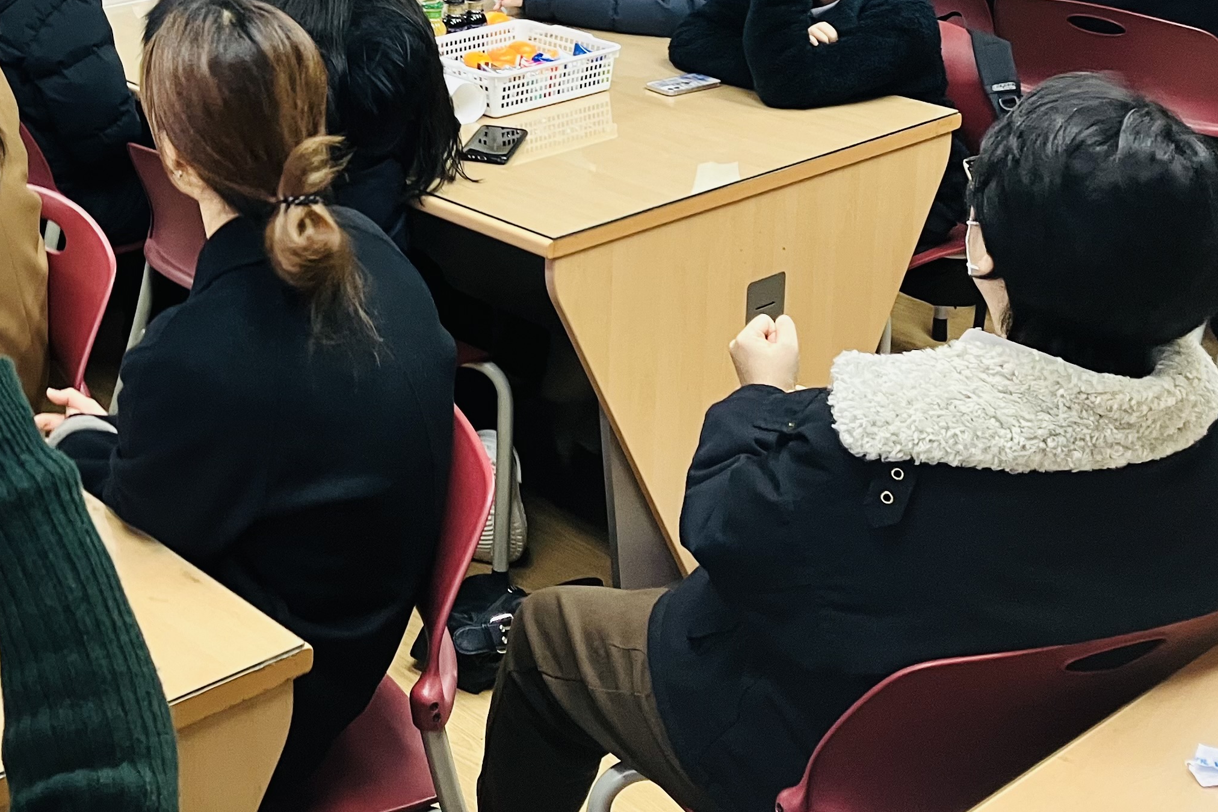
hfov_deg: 32.7
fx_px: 1962
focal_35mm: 58
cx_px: 113
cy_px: -94
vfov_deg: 22.0
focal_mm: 3.99
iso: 125
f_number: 1.8
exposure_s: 1/60
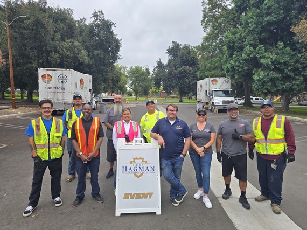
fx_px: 204
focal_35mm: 23
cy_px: 115
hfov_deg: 73.9
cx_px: 154
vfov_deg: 58.8
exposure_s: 1/431
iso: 12
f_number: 1.7
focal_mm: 6.3
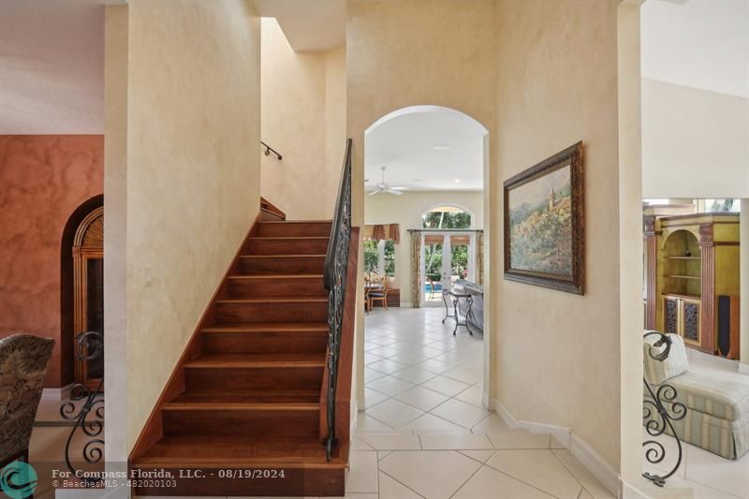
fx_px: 312
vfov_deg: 77.3
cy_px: 250
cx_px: 374
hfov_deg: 100.4
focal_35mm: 15
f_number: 8
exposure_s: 1/27
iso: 1000
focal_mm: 10
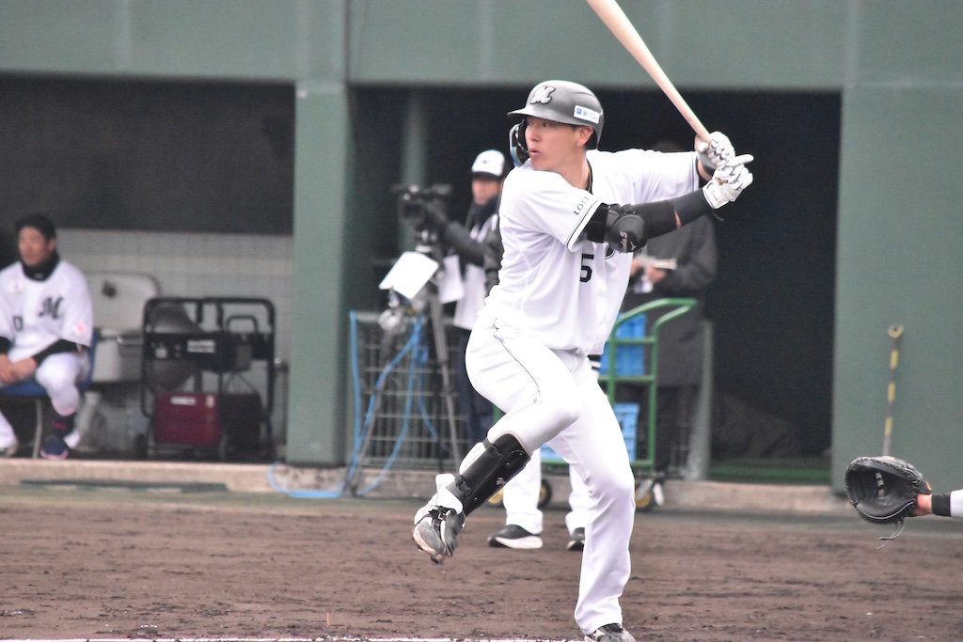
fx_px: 10433
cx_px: 482
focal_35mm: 390
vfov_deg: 3.5
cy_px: 321
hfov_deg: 5.3
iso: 10000
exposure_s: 1/4000
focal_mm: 260
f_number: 8
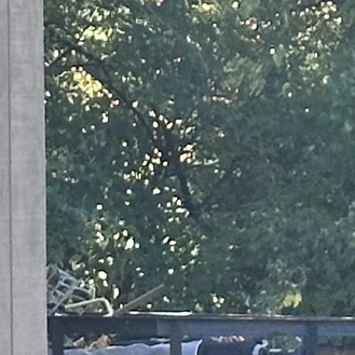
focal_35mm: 396
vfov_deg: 4.4
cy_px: -121
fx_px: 4595
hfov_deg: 4.3
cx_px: -593
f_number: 1.78
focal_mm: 6.86
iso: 64
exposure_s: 1/349
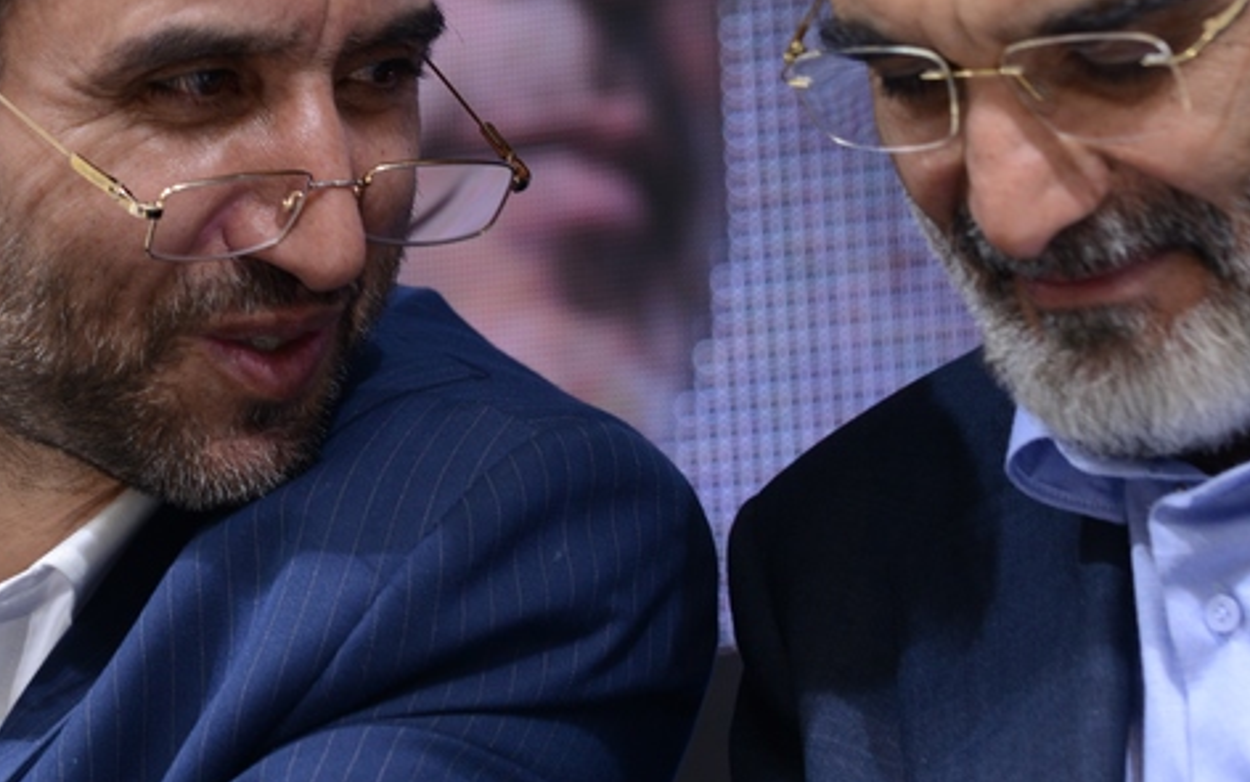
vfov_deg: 4.8
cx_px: 274
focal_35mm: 272
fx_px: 9266
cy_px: 74
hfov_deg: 7.7
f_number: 4
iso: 500
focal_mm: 105
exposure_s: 1/100
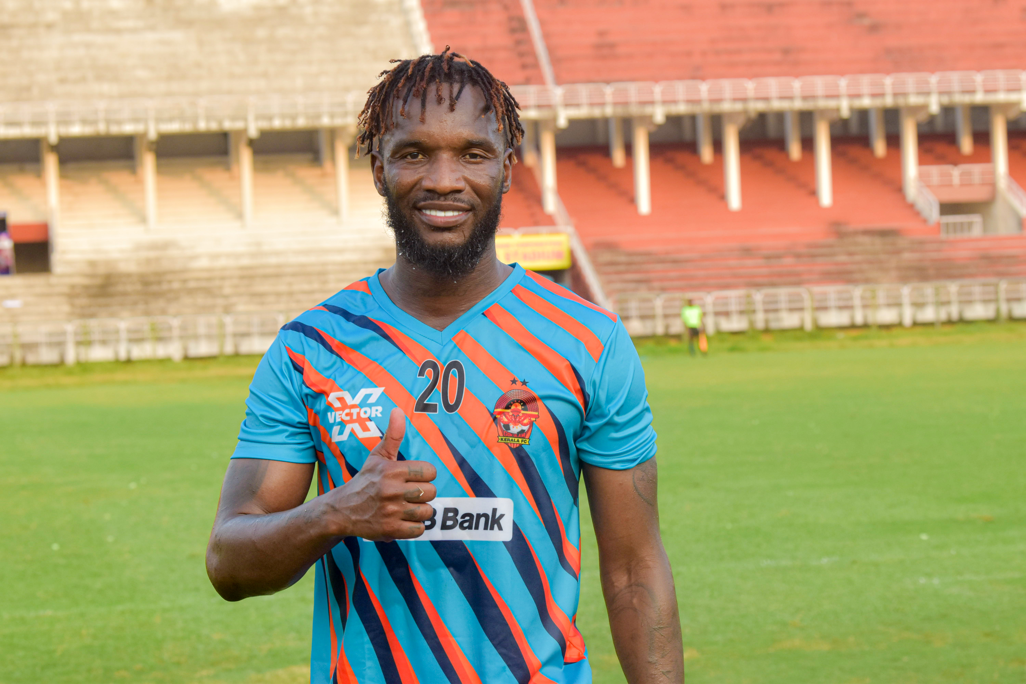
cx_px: 513
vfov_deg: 13.0
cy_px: 342
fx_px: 2992
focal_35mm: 105
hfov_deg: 19.5
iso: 400
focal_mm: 70
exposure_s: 1/200
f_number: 7.1
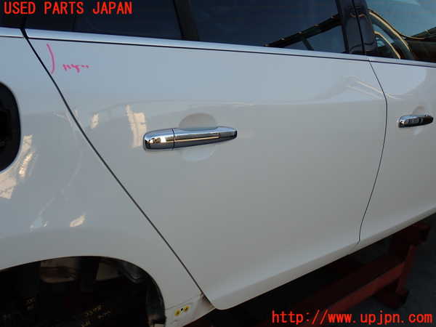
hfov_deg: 51.4
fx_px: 453
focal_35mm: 36
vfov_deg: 39.7
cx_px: 218
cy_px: 164
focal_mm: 6.37
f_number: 3.5
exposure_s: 1/320
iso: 100
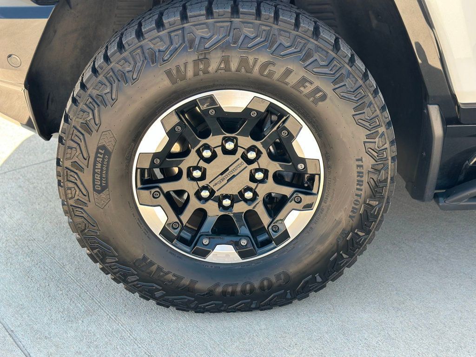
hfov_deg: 39.7
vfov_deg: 30.3
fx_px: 660
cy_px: 178
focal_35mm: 48
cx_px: 238
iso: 80
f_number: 1.78
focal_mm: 6.86
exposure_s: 1/694
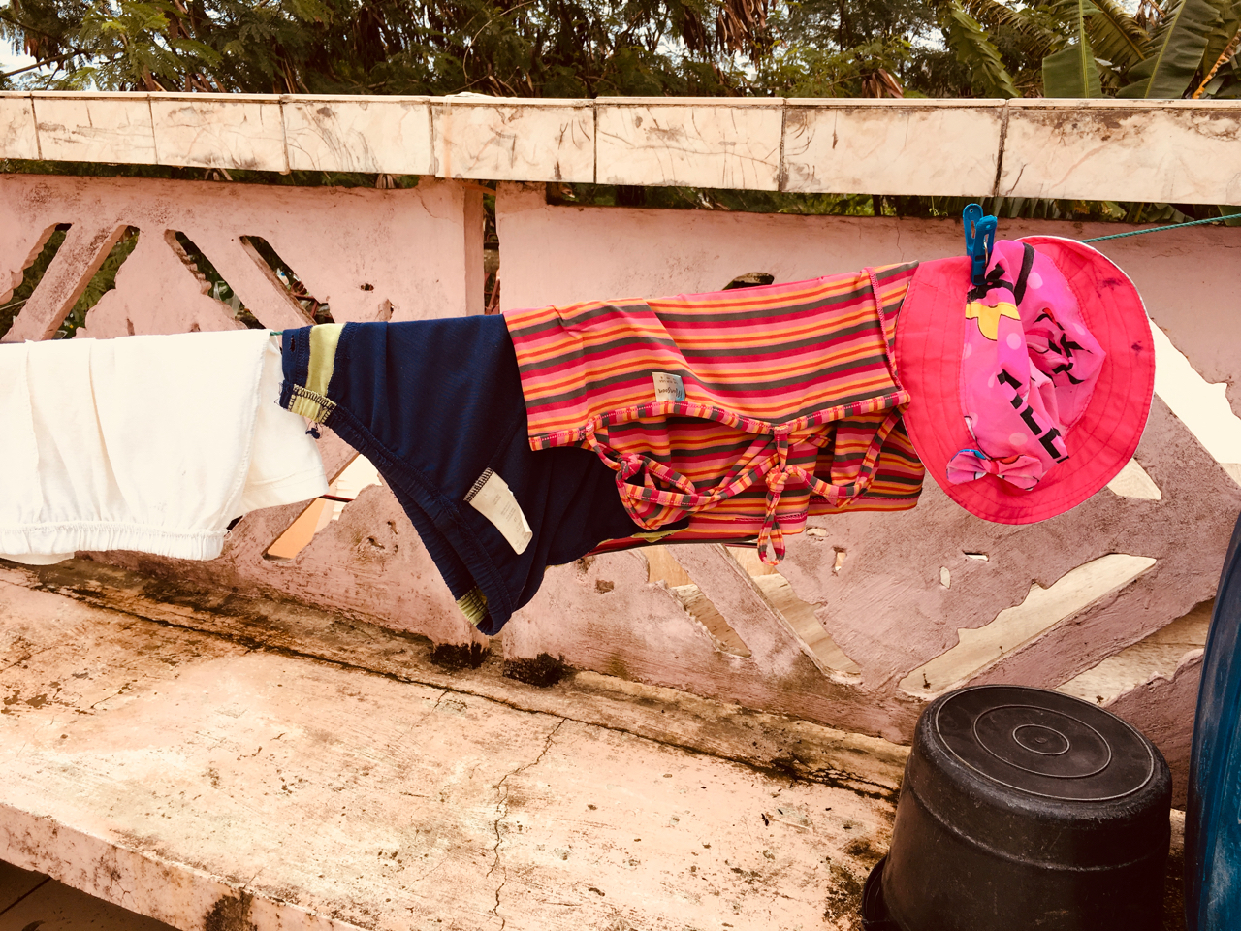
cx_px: 620
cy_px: 466
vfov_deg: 48.2
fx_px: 1040
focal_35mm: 29
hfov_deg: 61.7
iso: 25
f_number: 2.2
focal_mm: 4.15
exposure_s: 1/999
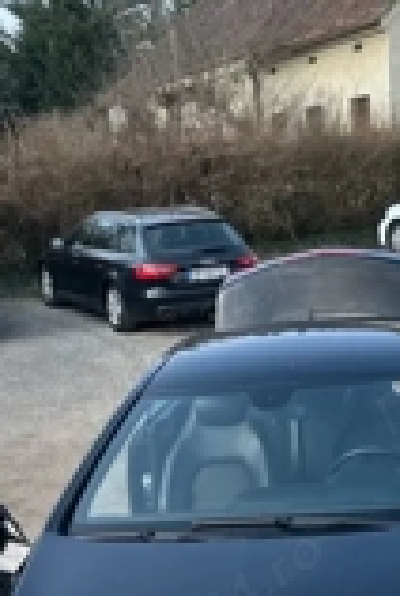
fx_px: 1045
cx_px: 275
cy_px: 377
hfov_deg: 21.6
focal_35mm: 63
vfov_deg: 31.7
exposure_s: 1/1562
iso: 80
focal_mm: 6.86
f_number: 1.78
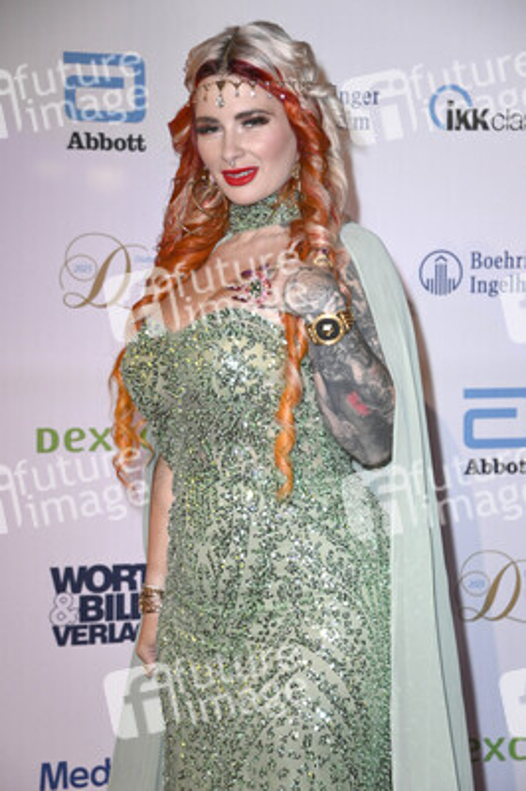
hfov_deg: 14.8
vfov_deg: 22.2
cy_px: 396
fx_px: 2020
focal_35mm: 92
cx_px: 263
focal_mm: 92
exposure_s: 1/200
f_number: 5.6
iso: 3200
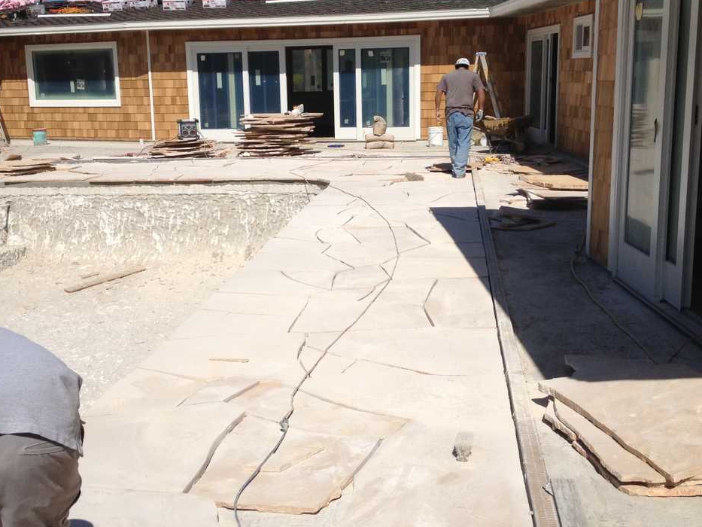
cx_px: 337
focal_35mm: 50
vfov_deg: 29.1
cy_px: 257
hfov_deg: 38.2
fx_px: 1014
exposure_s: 1/3953
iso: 50
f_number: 2.4
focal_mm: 4.28
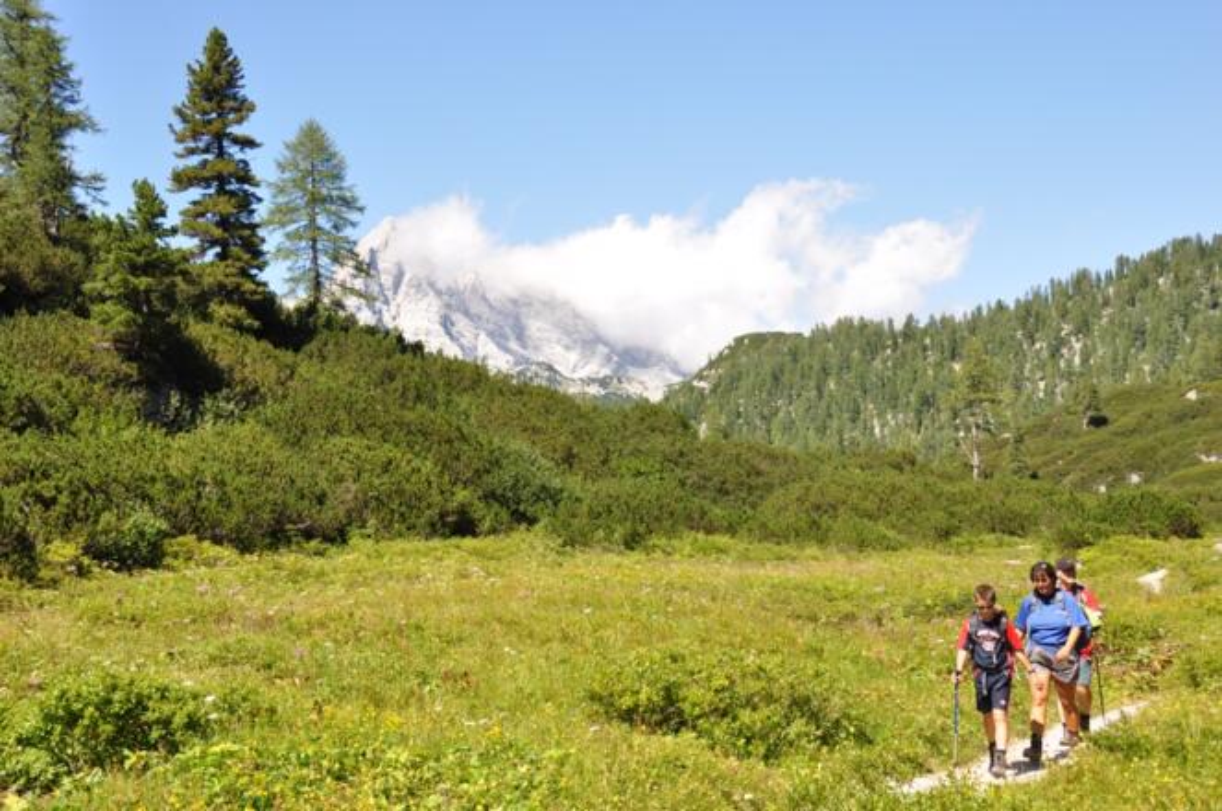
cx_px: 611
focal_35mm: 51
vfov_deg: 26.4
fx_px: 1729
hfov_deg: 38.9
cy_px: 406
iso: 200
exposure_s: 1/200
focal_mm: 34
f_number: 10
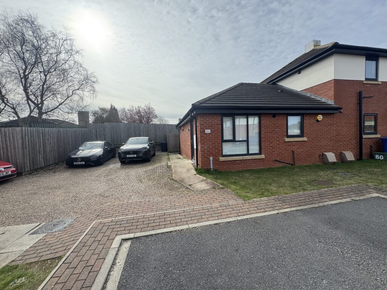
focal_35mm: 14
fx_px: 157
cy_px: 145
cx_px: 194
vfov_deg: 85.7
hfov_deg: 102.1
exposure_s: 1/1256
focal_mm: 2.22
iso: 40
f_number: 2.2
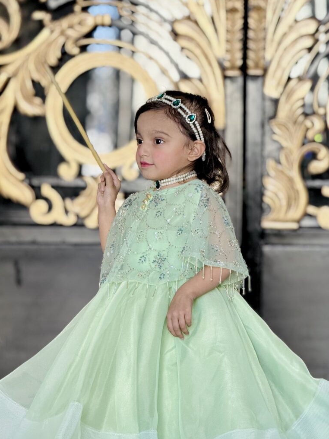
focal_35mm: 121
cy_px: 219
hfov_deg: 12.2
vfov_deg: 16.3
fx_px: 1533
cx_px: 164
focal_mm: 15.66
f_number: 2.8
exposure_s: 1/60
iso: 250
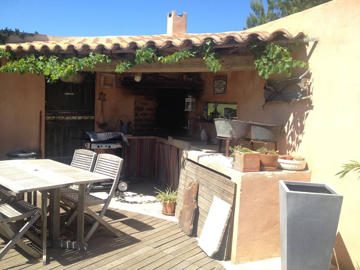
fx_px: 364
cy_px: 135
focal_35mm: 35
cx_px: 180
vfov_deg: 40.7
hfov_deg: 52.6
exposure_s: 1/905
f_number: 2.4
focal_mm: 4.28
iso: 50
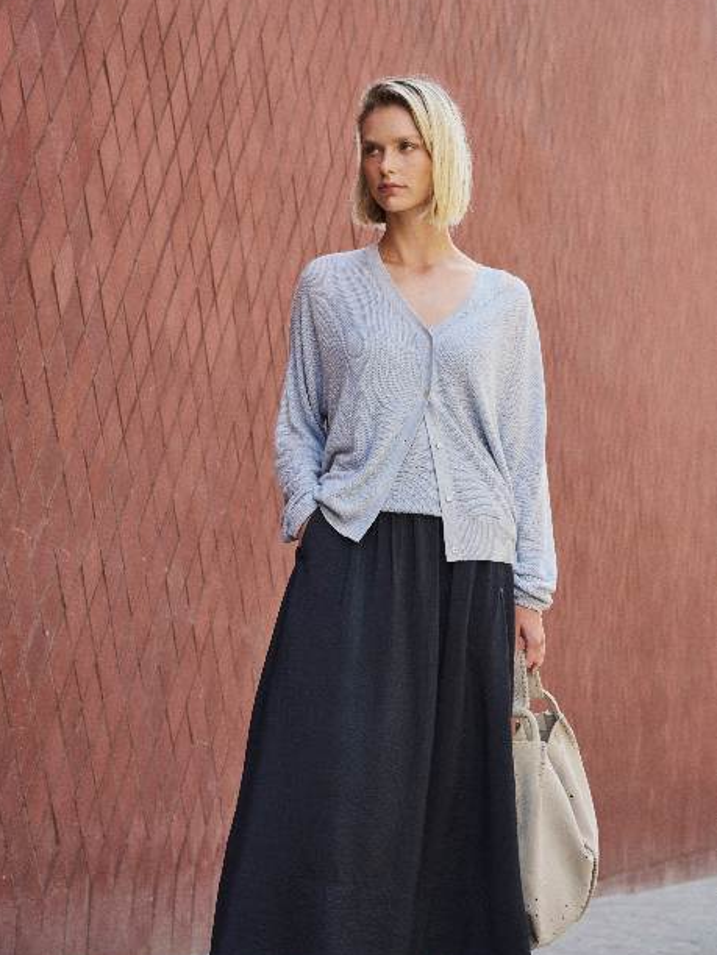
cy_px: 446
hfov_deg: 16.6
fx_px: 2458
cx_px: 355
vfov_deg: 22.0
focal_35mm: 89
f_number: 7.1
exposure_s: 1/200
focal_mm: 81
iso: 400
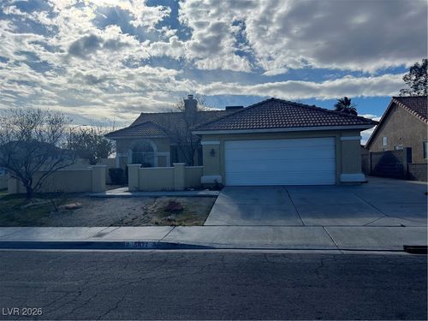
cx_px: 214
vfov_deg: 53.1
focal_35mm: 26
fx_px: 321
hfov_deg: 67.3
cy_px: 160
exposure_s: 1/11364
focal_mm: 5.7
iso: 50
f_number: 1.5
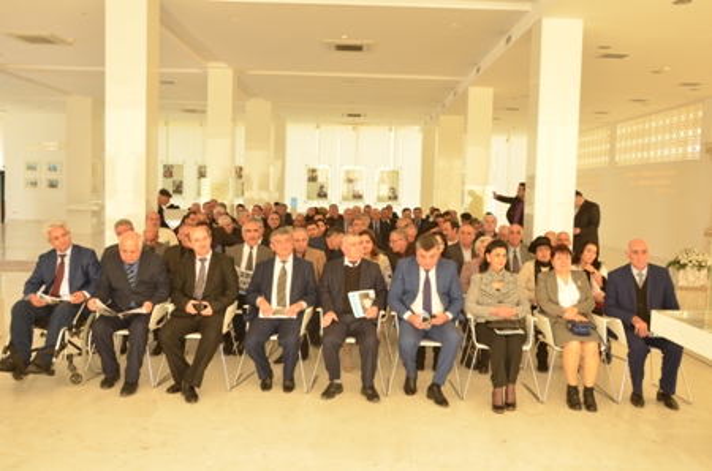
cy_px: 236
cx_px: 356
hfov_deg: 57.3
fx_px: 651
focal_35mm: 33
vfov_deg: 39.8
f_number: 6.3
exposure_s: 1/80
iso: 500
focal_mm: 22
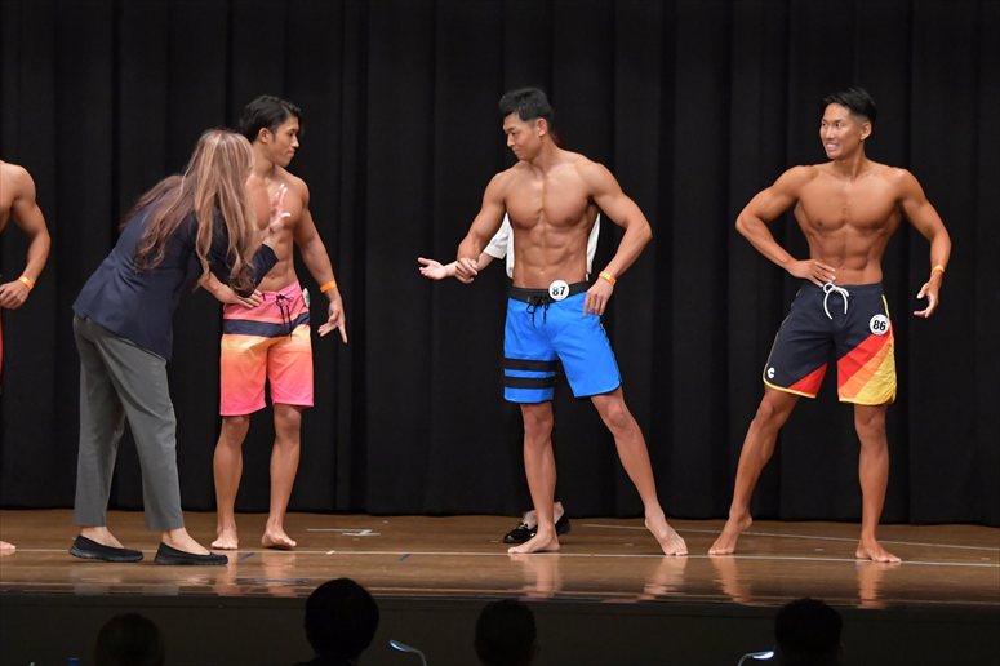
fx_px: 5081
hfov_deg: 11.2
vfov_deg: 7.5
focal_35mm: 183
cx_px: 500
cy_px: 333
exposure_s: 1/400
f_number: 5.6
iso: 6400
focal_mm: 122
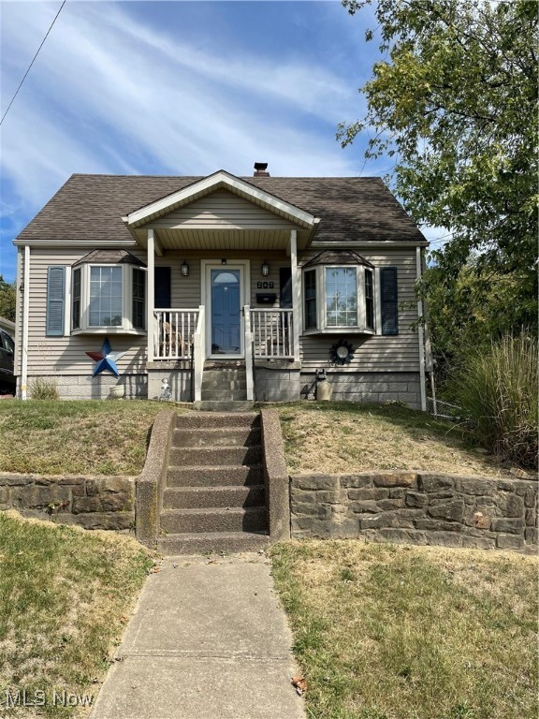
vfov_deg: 67.3
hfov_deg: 53.1
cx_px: 270
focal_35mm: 26
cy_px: 360
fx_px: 540
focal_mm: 4.2
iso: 32
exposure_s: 1/3205
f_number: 1.6
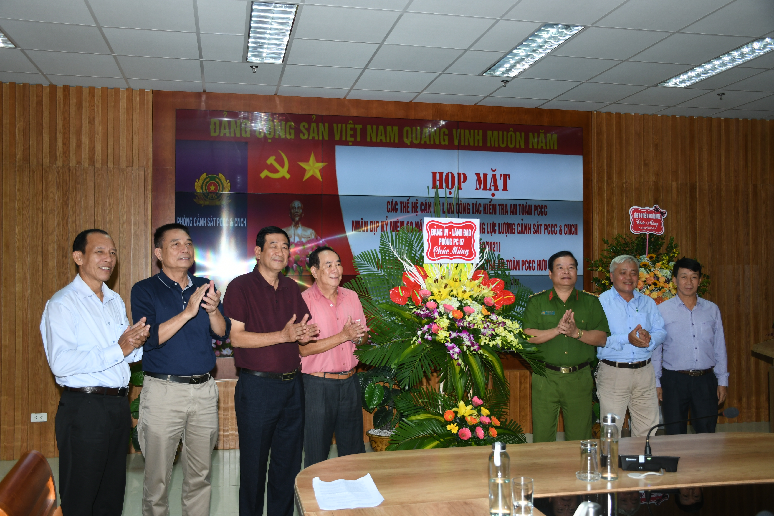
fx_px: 709
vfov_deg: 40.0
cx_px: 387
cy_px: 258
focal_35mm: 33
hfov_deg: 57.2
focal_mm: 22
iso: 400
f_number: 4
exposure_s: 1/200
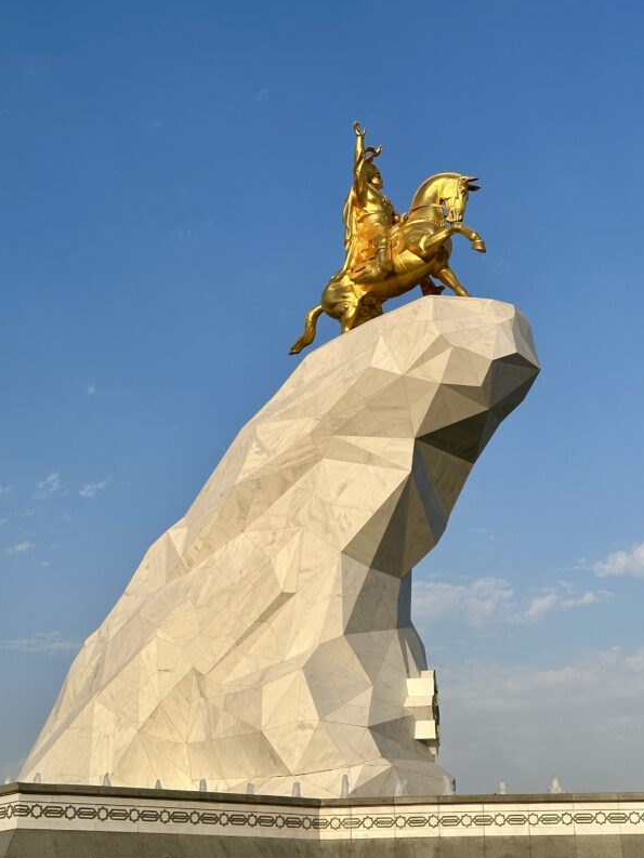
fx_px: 1538
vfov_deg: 31.2
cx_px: 347
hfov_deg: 23.7
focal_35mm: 62
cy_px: 412
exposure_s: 1/4367
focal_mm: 6.86
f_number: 1.78
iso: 64
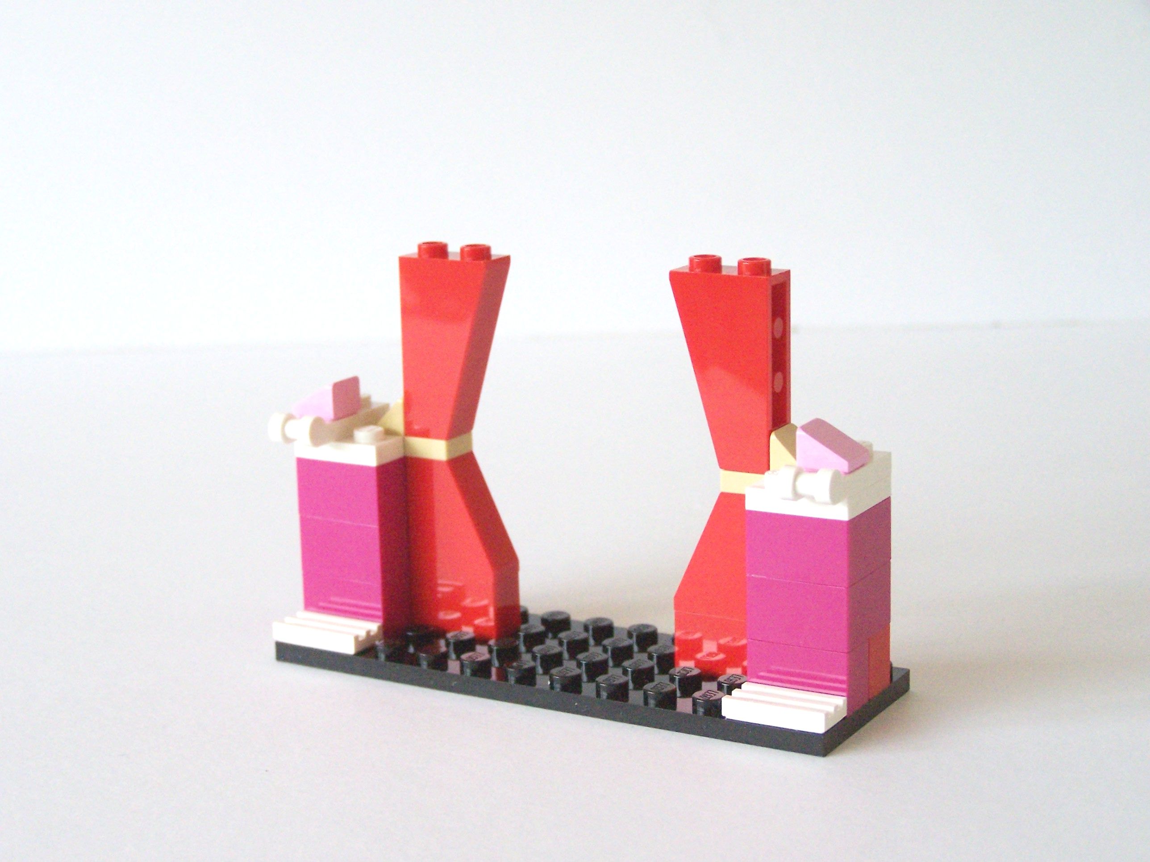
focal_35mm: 67
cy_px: 431
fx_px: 2226
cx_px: 575
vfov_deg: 21.9
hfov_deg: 29.0
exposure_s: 1/60
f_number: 3.2
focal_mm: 11.1
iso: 400
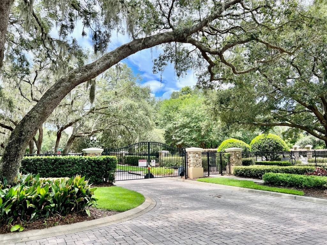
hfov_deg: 67.3
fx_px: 246
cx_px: 164
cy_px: 122
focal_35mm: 26
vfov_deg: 53.1
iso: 50
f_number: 1.5
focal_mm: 5.7
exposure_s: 1/1224
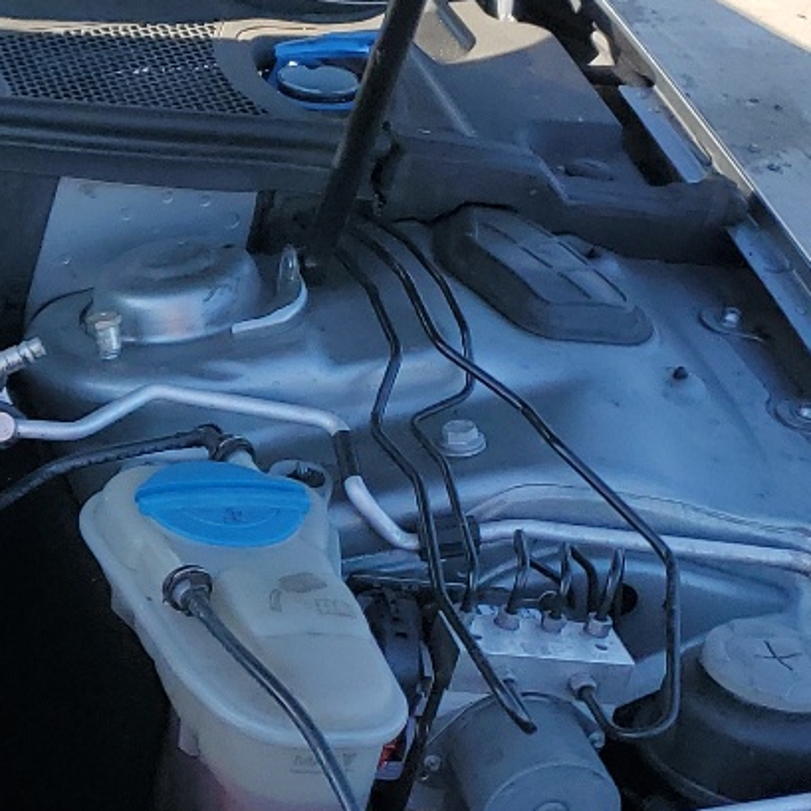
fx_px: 2386
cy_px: 537
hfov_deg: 17.1
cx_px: -458
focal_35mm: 90
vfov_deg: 19.2
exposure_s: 1/833
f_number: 1.5
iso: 50
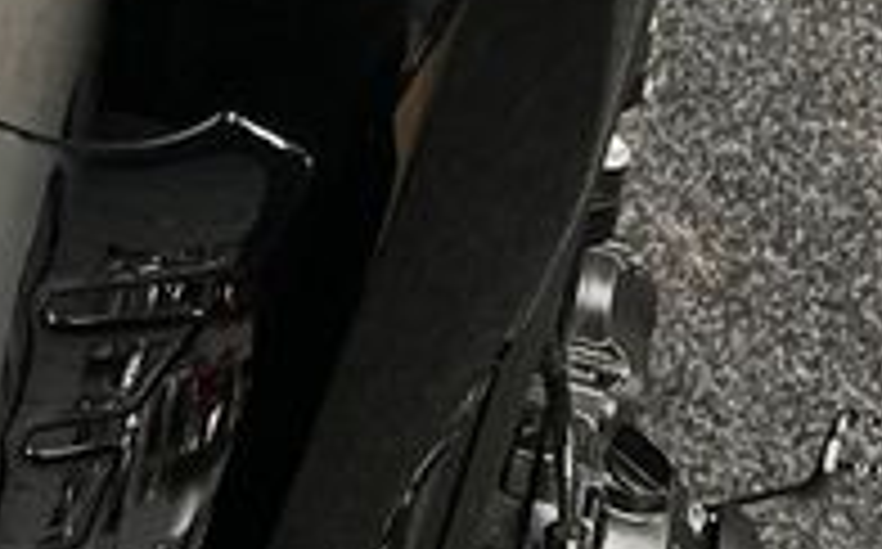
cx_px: 360
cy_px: -500
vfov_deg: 12.9
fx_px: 2161
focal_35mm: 90
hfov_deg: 23.0
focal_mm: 5.1
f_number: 1.6
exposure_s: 1/50
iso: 320
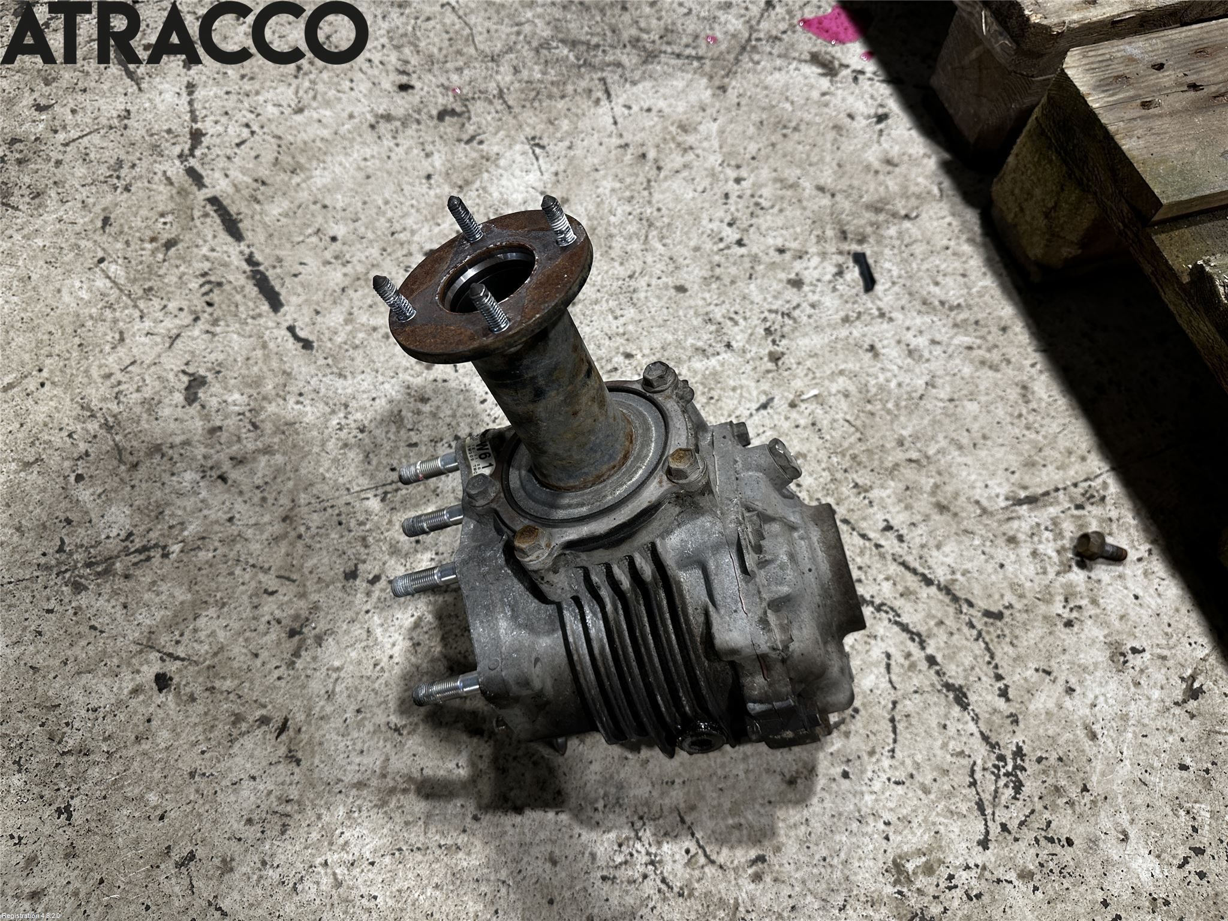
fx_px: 851
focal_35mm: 24
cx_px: 614
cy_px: 460
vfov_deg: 56.8
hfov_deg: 71.6
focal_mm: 6.86
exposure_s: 1/100
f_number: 1.78
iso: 125
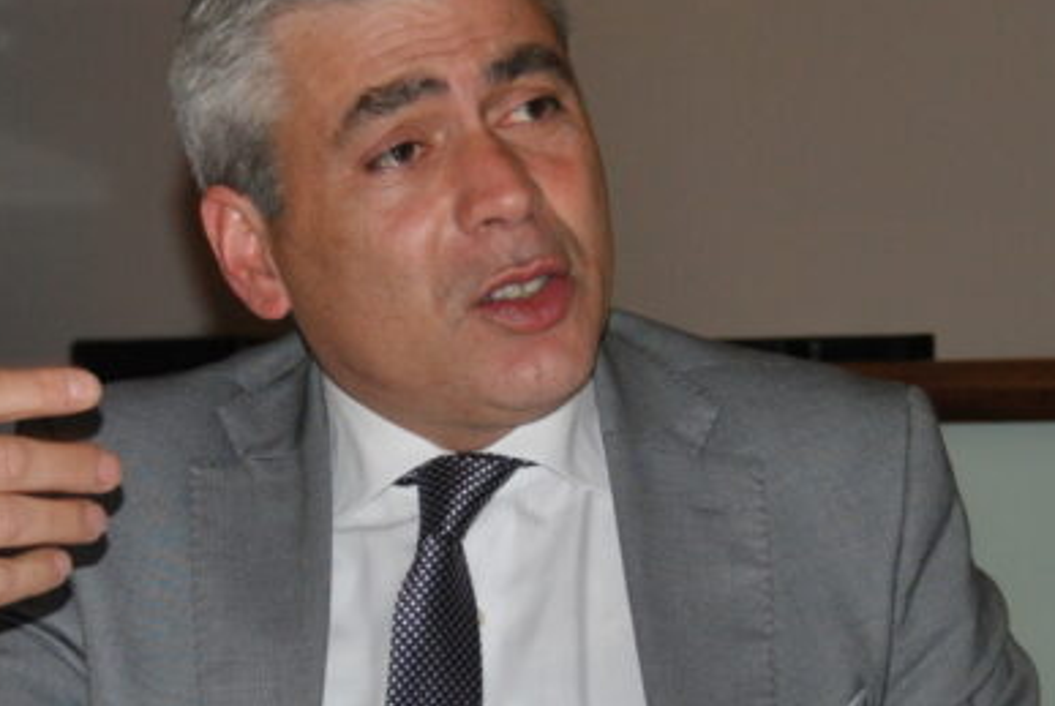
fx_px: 4430
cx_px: 382
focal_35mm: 151
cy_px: 405
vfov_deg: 9.1
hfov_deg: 13.6
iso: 200
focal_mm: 38
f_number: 4.8
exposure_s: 1/60
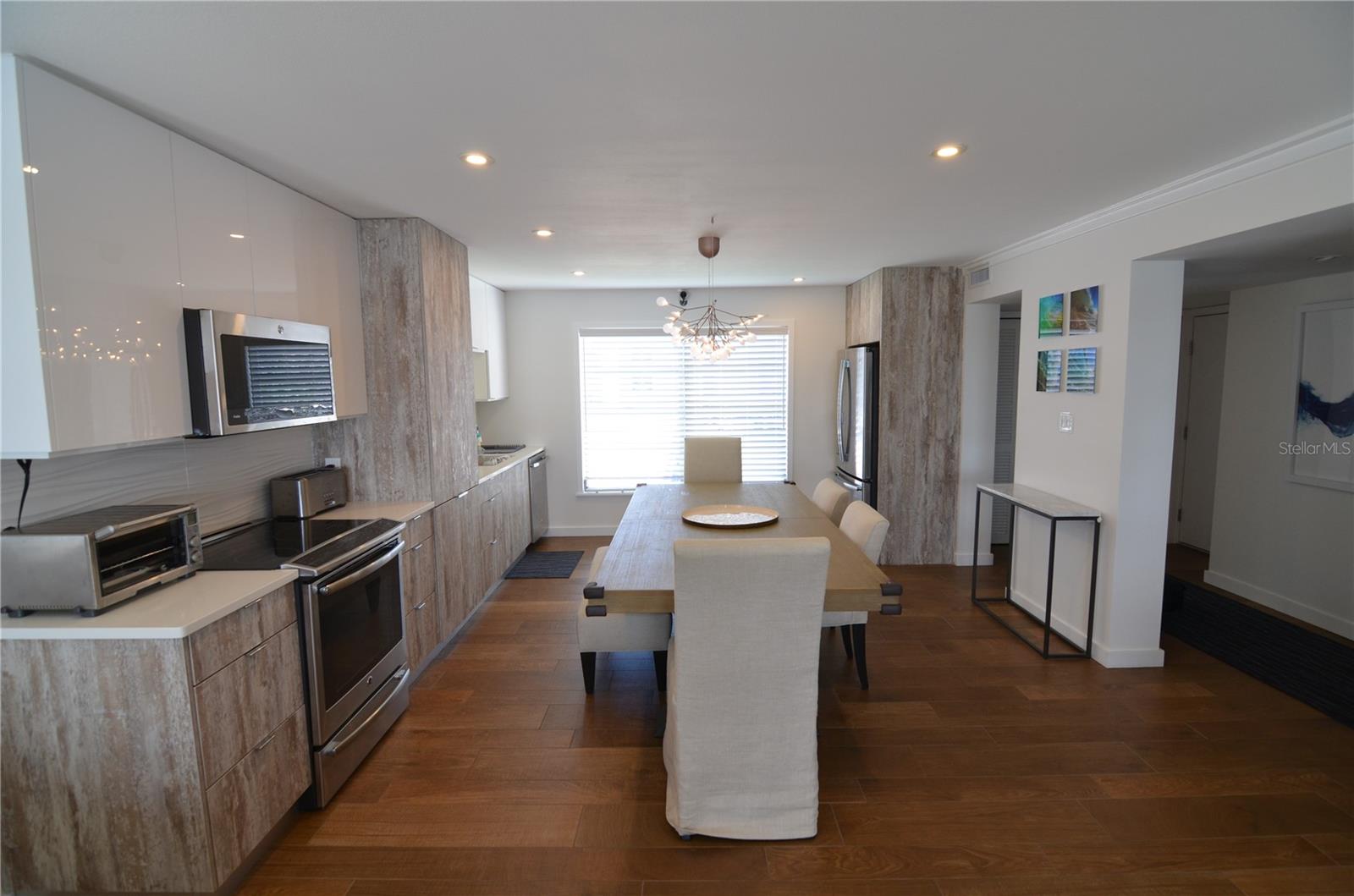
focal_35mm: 16
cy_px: 448
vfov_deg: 71.8
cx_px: 677
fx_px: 619
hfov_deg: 95.1
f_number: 4.5
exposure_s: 1/80
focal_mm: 11
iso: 400
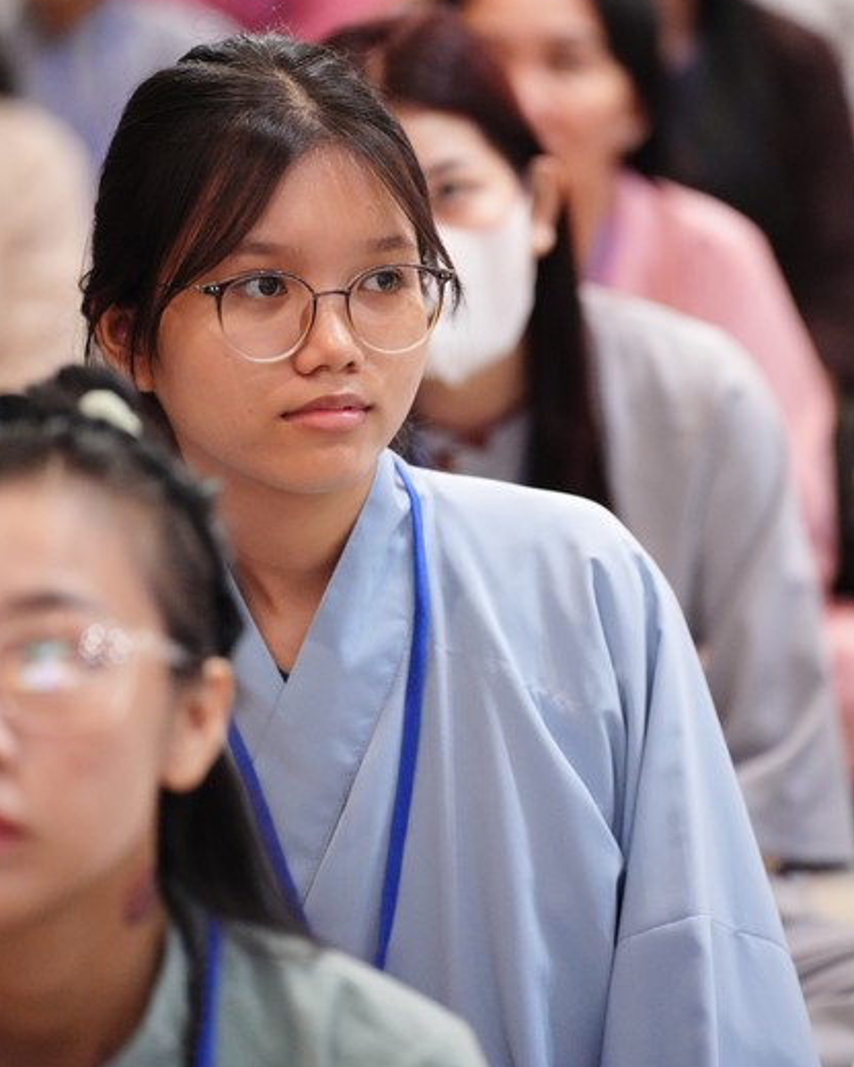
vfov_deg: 11.0
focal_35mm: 176
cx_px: 436
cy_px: 505
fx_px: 5561
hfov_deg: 8.8
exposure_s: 1/400
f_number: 2.8
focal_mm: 150
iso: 12800
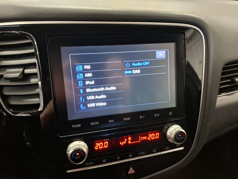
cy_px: 90
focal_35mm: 23
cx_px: 119
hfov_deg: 73.9
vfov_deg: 58.9
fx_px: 158
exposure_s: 1/25
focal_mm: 5.54
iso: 640
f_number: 1.8
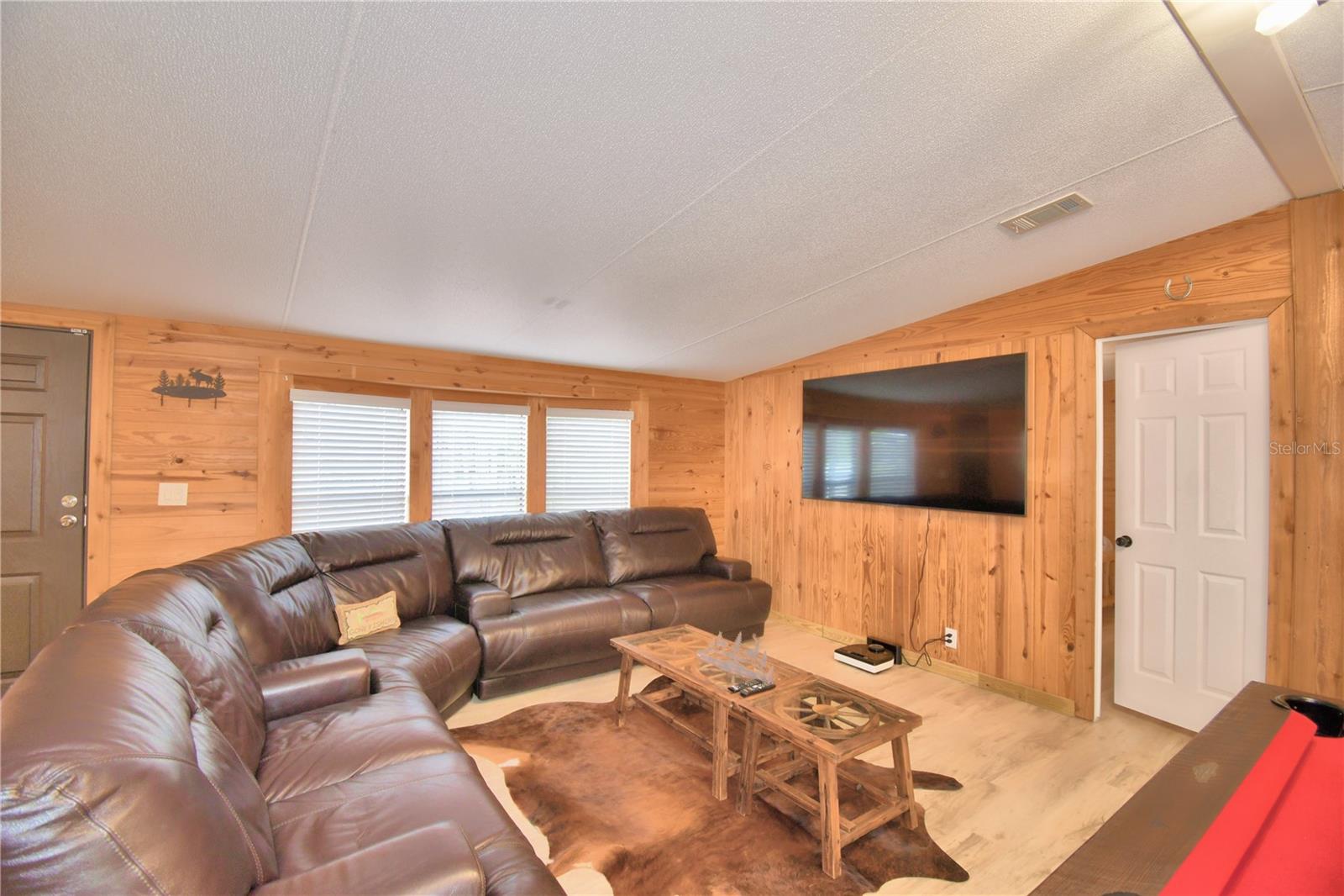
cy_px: 448
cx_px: 672
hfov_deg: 100.4
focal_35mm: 15
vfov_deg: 77.3
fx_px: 560
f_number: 4.5
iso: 280
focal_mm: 10
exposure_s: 1/30
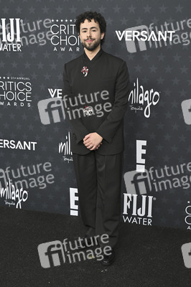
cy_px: 144
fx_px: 351
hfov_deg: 30.5
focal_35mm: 44
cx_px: 96
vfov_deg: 44.5
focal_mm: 44
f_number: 5.6
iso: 1250
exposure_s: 1/320
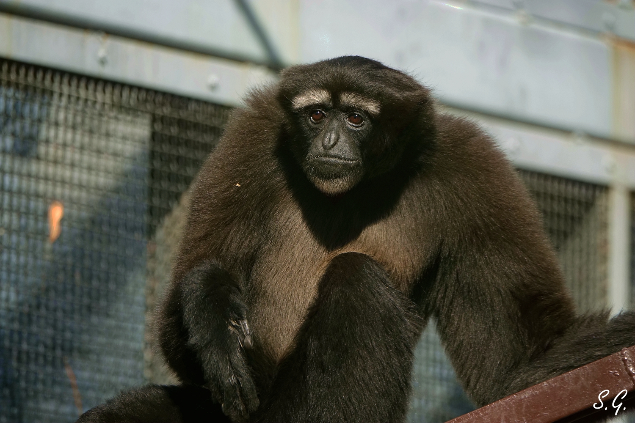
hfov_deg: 3.4
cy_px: 212
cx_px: 318
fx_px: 10583
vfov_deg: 2.3
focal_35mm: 600
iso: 100
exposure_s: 1/400
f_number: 4
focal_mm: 220
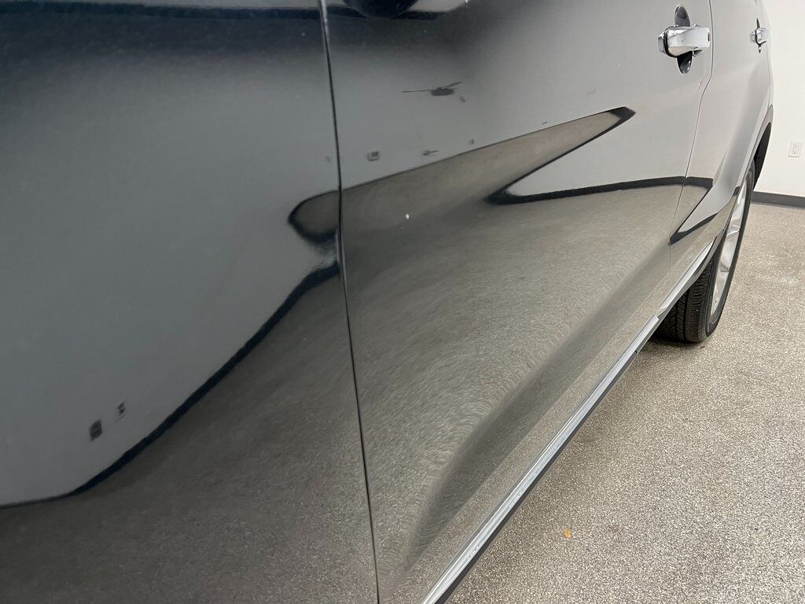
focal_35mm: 26
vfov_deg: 53.1
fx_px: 605
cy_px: 302
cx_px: 402
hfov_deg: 67.3
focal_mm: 5.7
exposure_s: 1/60
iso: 160
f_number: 1.5
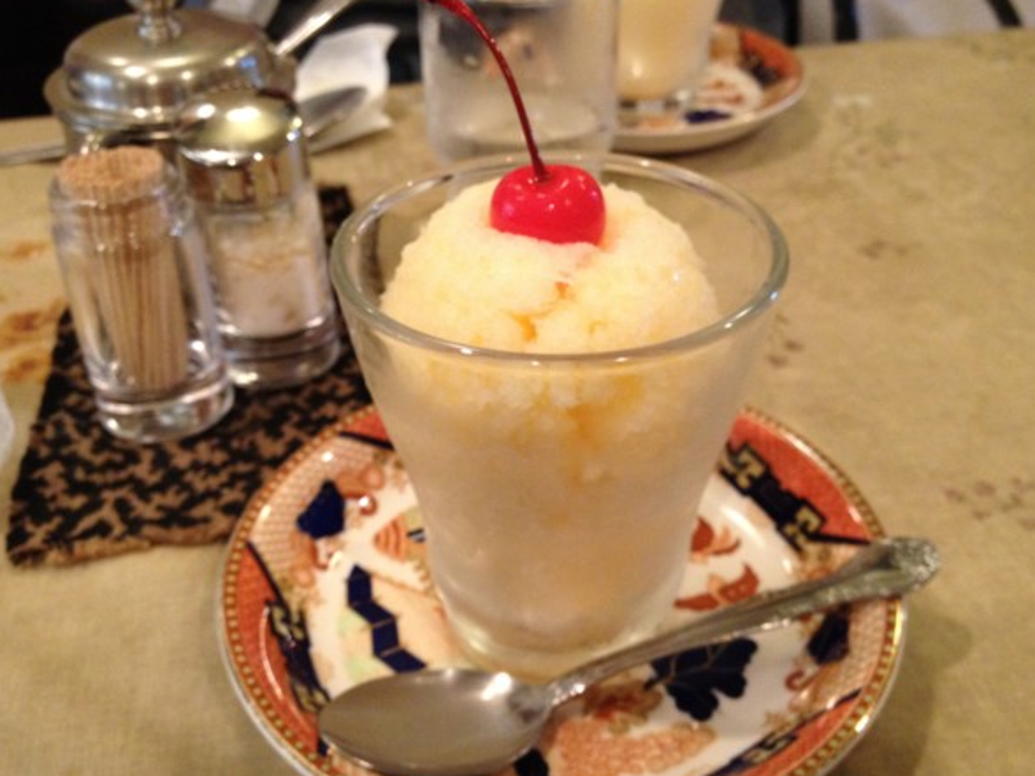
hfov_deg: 49.0
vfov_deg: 37.7
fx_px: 1136
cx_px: 539
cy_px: 404
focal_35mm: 38
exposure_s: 1/20
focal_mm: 4.28
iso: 320
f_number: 2.4
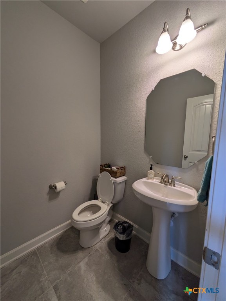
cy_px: 150
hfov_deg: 85.7
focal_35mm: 14
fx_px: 122
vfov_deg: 102.0
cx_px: 113
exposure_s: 1/60
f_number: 2.2
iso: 57
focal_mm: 1.83
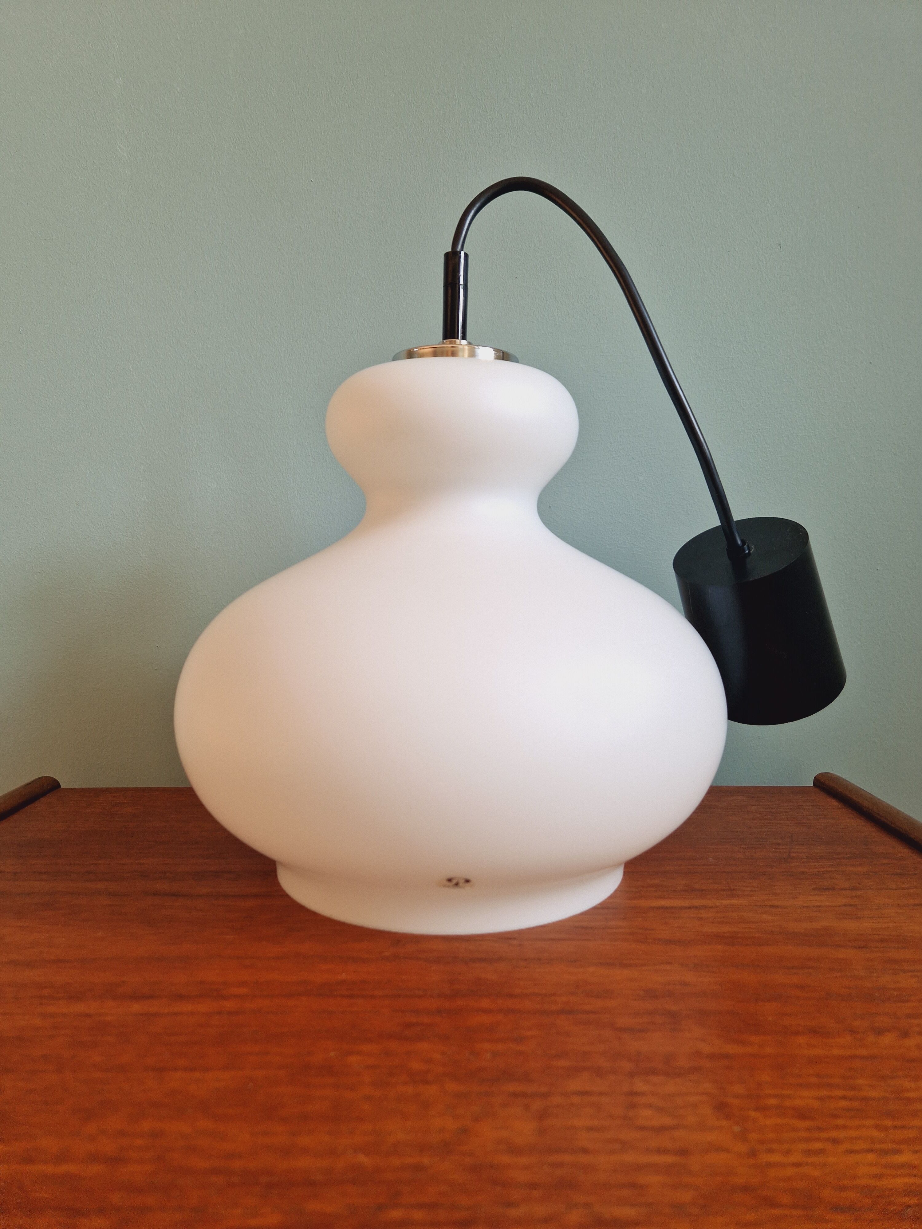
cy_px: 614
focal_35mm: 23
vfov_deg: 73.9
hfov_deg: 58.9
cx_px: 461
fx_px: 817
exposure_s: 1/50
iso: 64
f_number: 1.8
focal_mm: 5.4
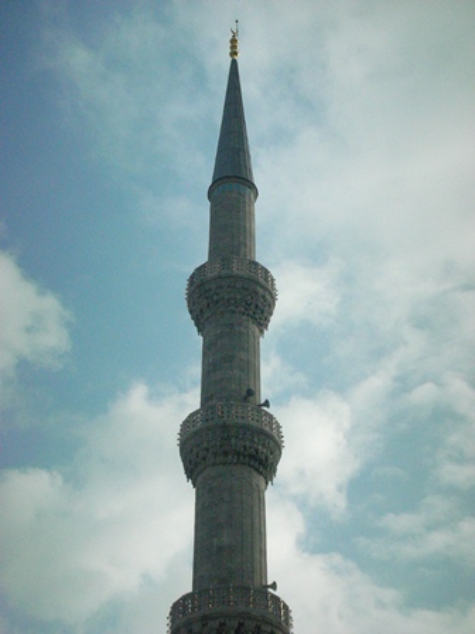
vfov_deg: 26.7
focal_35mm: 73
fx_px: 1336
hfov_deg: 20.2
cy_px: 317
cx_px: 238
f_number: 12.4
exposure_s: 1/500
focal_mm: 12.2
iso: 400
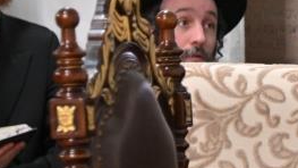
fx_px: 2774
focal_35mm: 351
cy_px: 144
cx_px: 518
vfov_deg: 3.5
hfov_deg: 6.0
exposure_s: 1/125
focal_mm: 86
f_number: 4
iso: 800
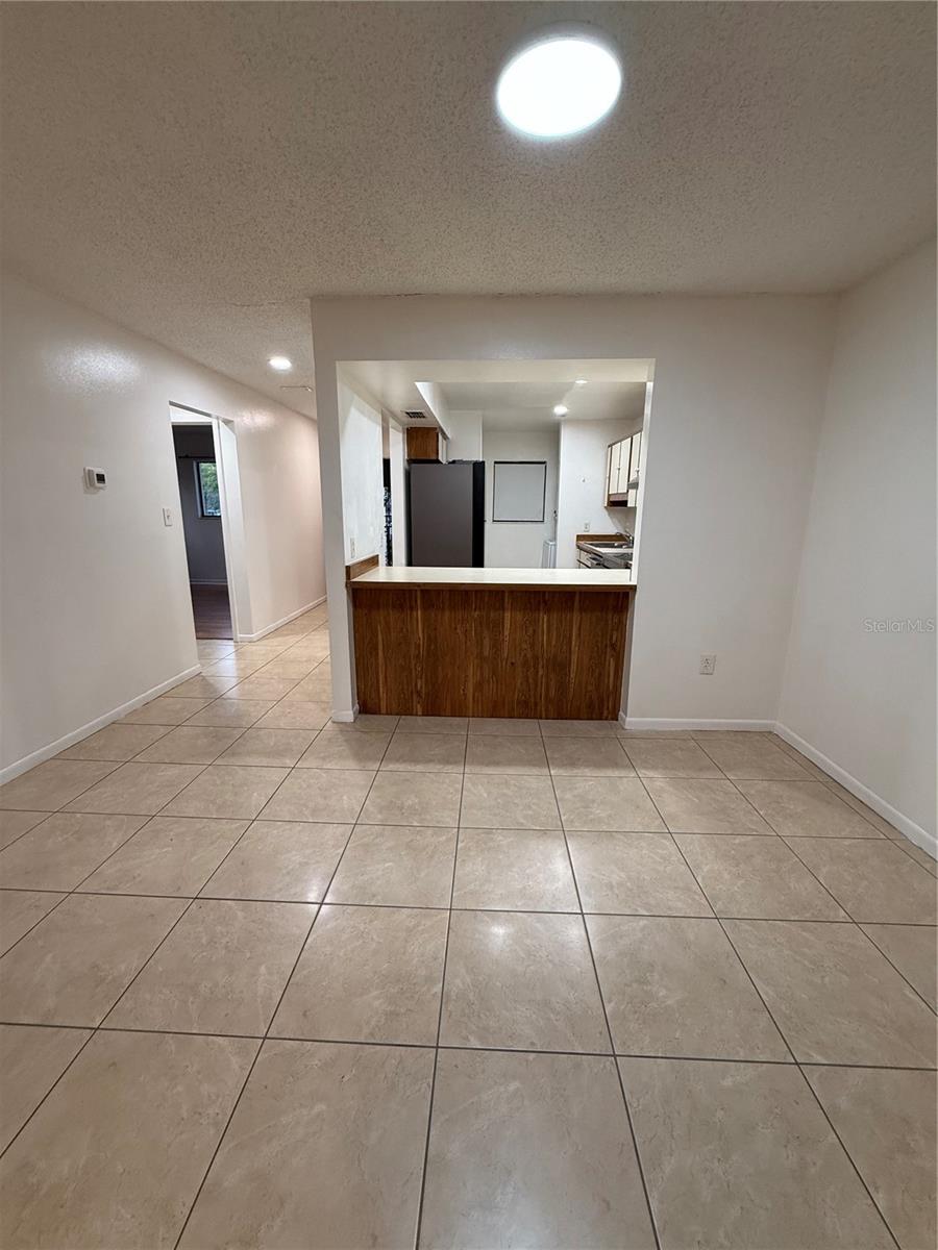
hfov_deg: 85.7
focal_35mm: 14
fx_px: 506
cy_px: 625
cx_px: 469
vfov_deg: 102.1
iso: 320
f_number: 2.2
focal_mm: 2.22
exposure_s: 1/120
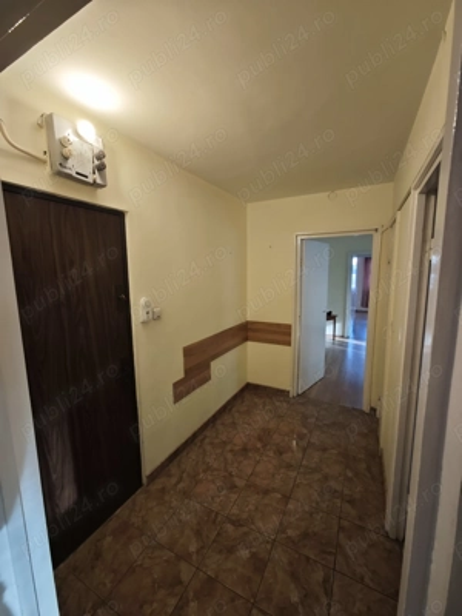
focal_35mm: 14
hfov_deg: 85.7
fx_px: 249
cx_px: 231
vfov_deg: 102.1
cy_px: 308
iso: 200
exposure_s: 1/33.3
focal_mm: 2.16
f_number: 2.2
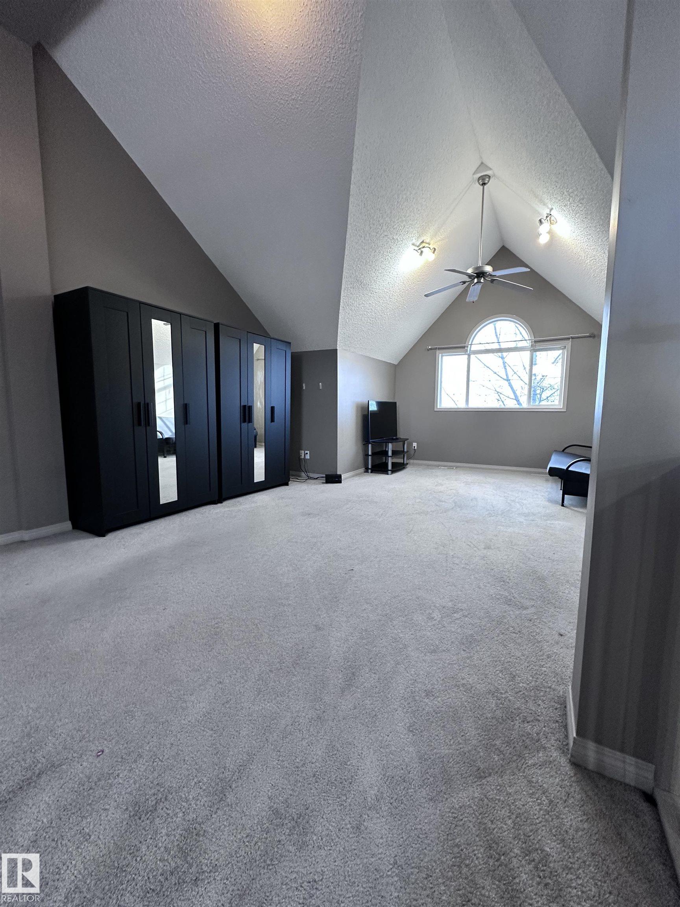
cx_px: 340
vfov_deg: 102.1
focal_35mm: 14
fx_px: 367
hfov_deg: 85.7
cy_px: 454
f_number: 2.2
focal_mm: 2.22
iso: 250
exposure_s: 1/60
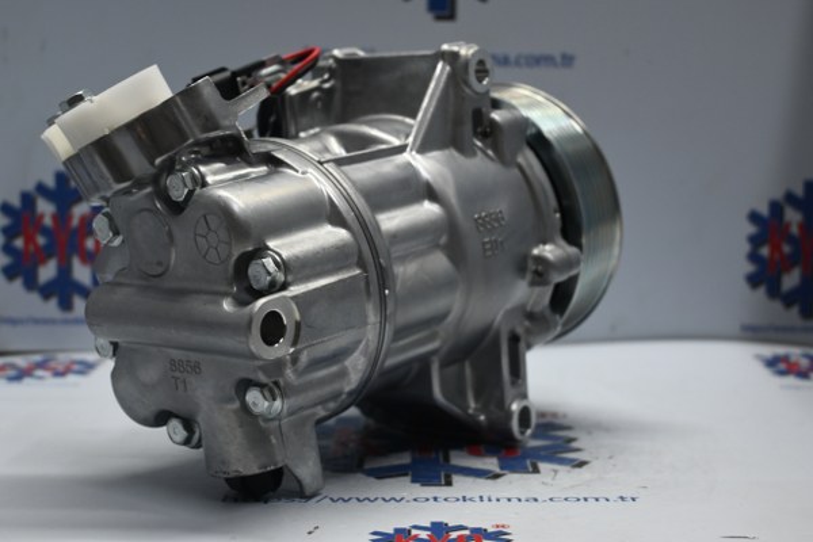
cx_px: 406
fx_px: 1287
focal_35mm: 57
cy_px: 271
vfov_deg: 23.8
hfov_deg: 35.1
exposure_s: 1/60
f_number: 5.6
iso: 720
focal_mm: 38
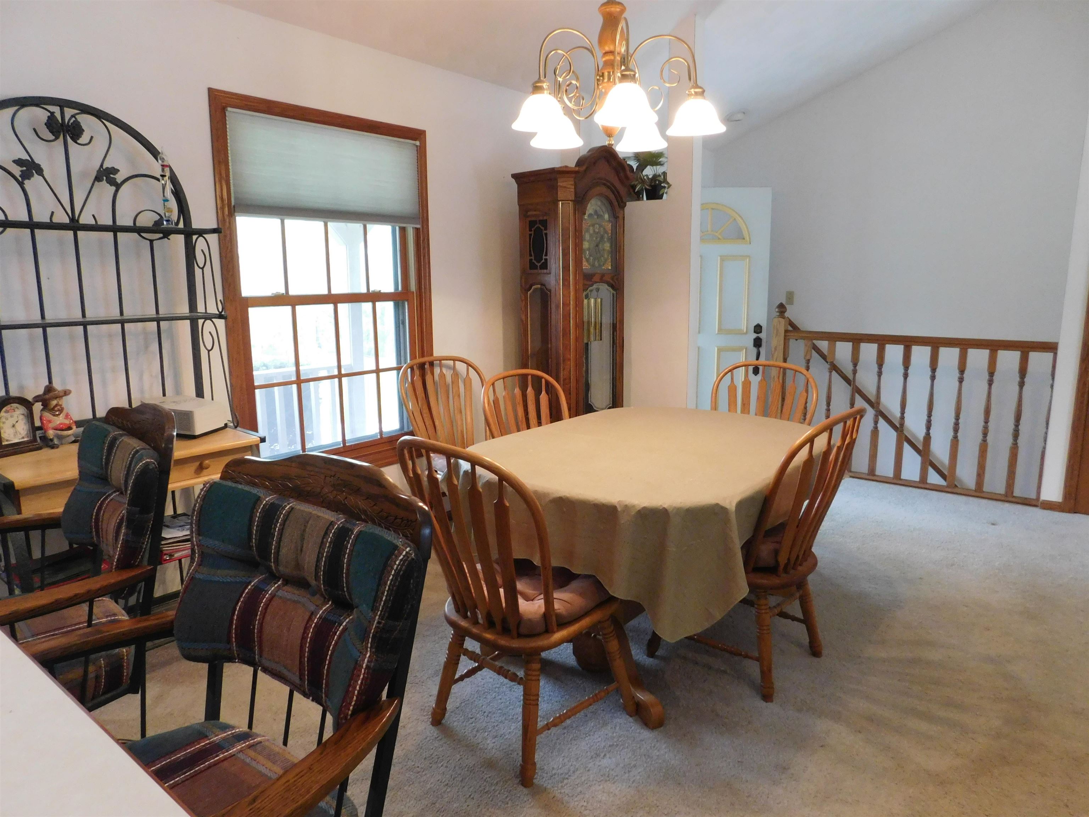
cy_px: 408
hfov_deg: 73.9
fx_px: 724
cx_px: 544
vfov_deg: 58.9
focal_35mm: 23
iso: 360
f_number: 3
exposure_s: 1/30
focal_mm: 4
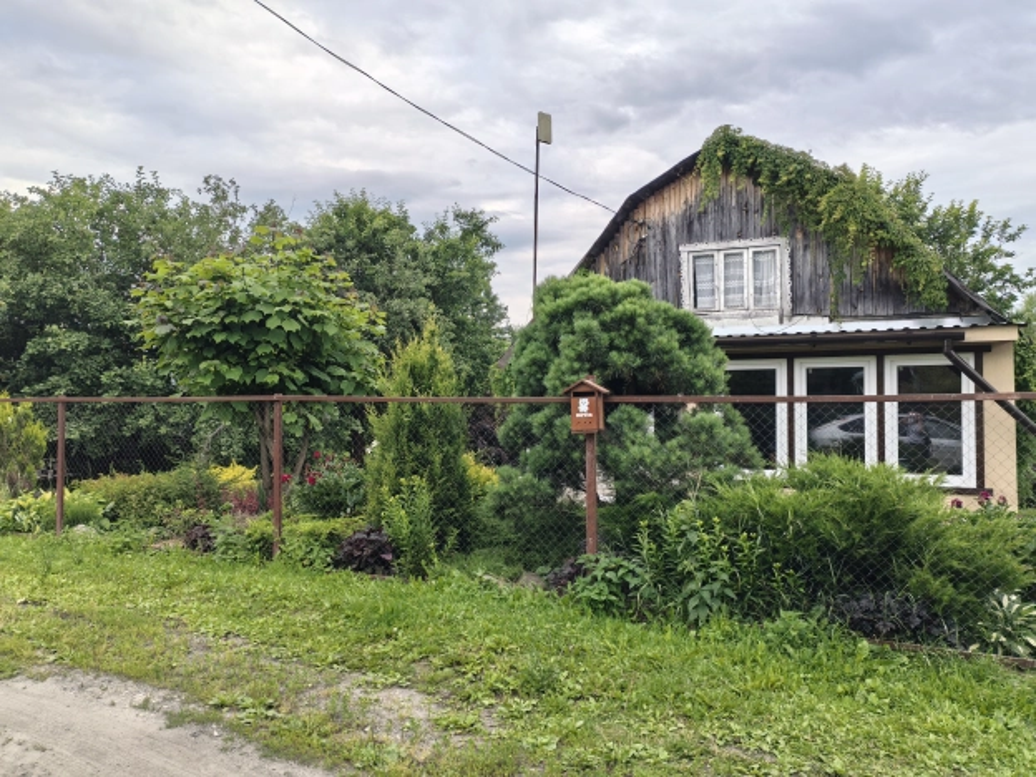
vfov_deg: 51.4
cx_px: 518
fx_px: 808
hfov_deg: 65.3
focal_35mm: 27
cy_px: 388
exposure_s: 1/301
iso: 50
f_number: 1.9
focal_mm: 5.52
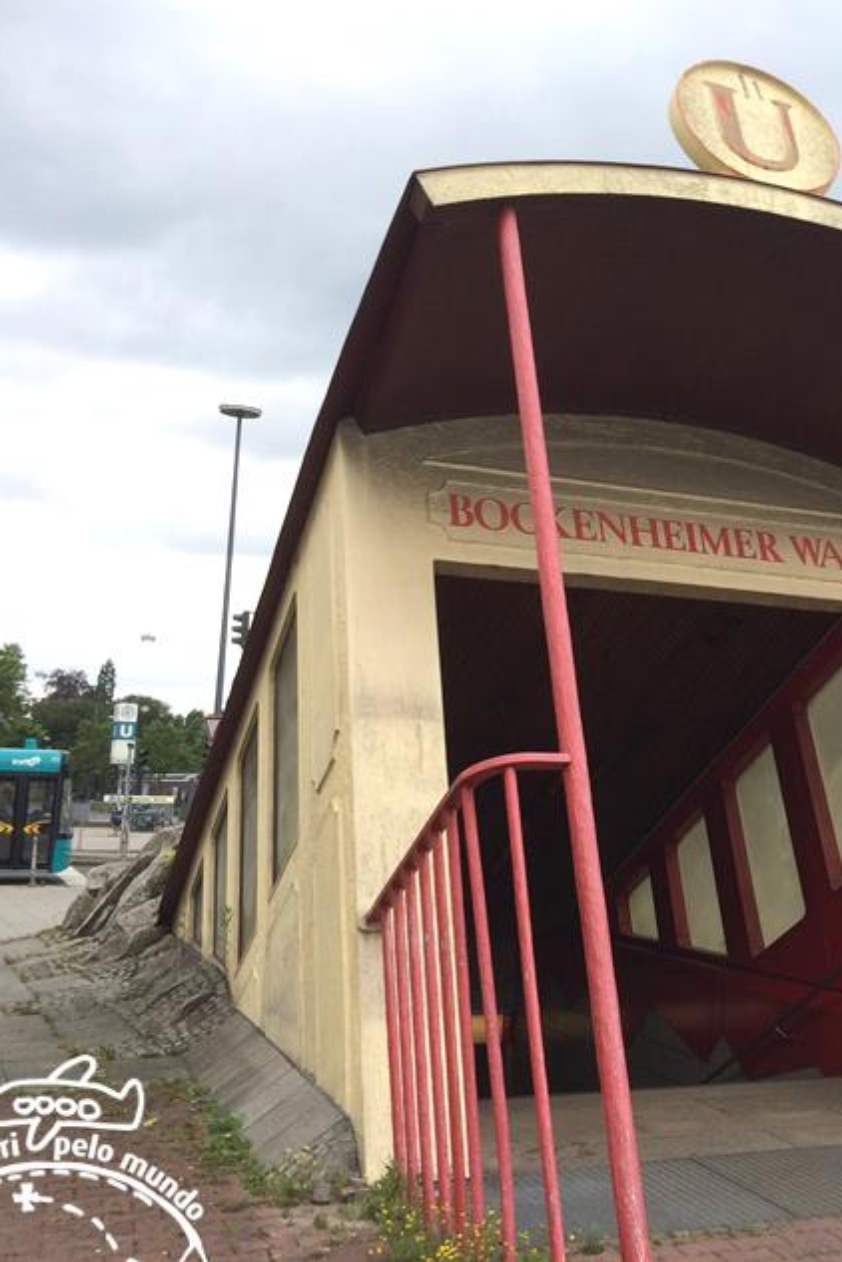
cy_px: 621
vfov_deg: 47.4
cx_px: 756
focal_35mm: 41
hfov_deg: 31.1
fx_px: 1438
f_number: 2.2
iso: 32
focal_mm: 4.15
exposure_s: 1/789
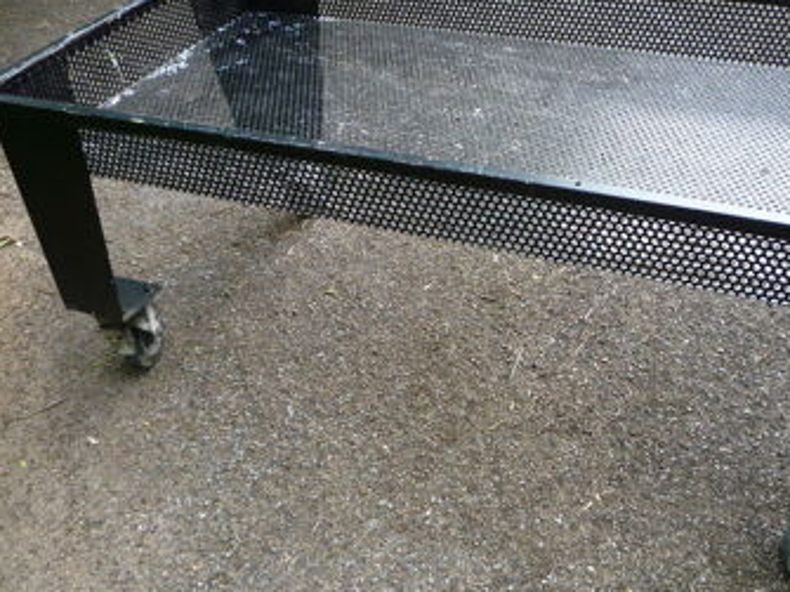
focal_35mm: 43
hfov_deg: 43.3
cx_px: 519
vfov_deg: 33.5
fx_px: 981
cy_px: 340
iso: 100
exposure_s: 1/30
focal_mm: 5.2
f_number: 3.3
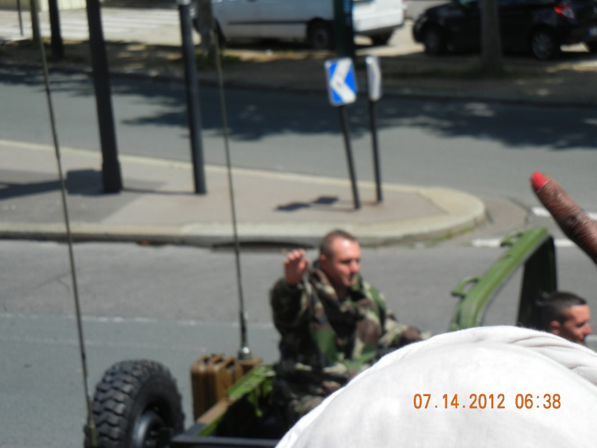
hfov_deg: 19.3
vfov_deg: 14.5
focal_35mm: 102
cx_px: 298
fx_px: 1759
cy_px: 224
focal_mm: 18.3
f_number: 4.5
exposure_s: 1/920
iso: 160
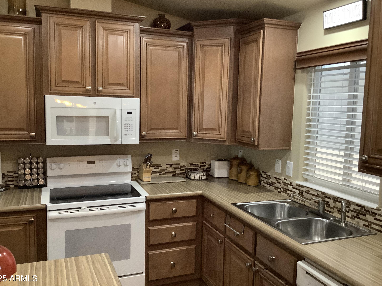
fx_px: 353
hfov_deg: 56.8
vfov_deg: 44.2
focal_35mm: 32
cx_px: 185
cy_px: 144
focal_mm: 3.3
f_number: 2.4
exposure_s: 1/40
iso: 320
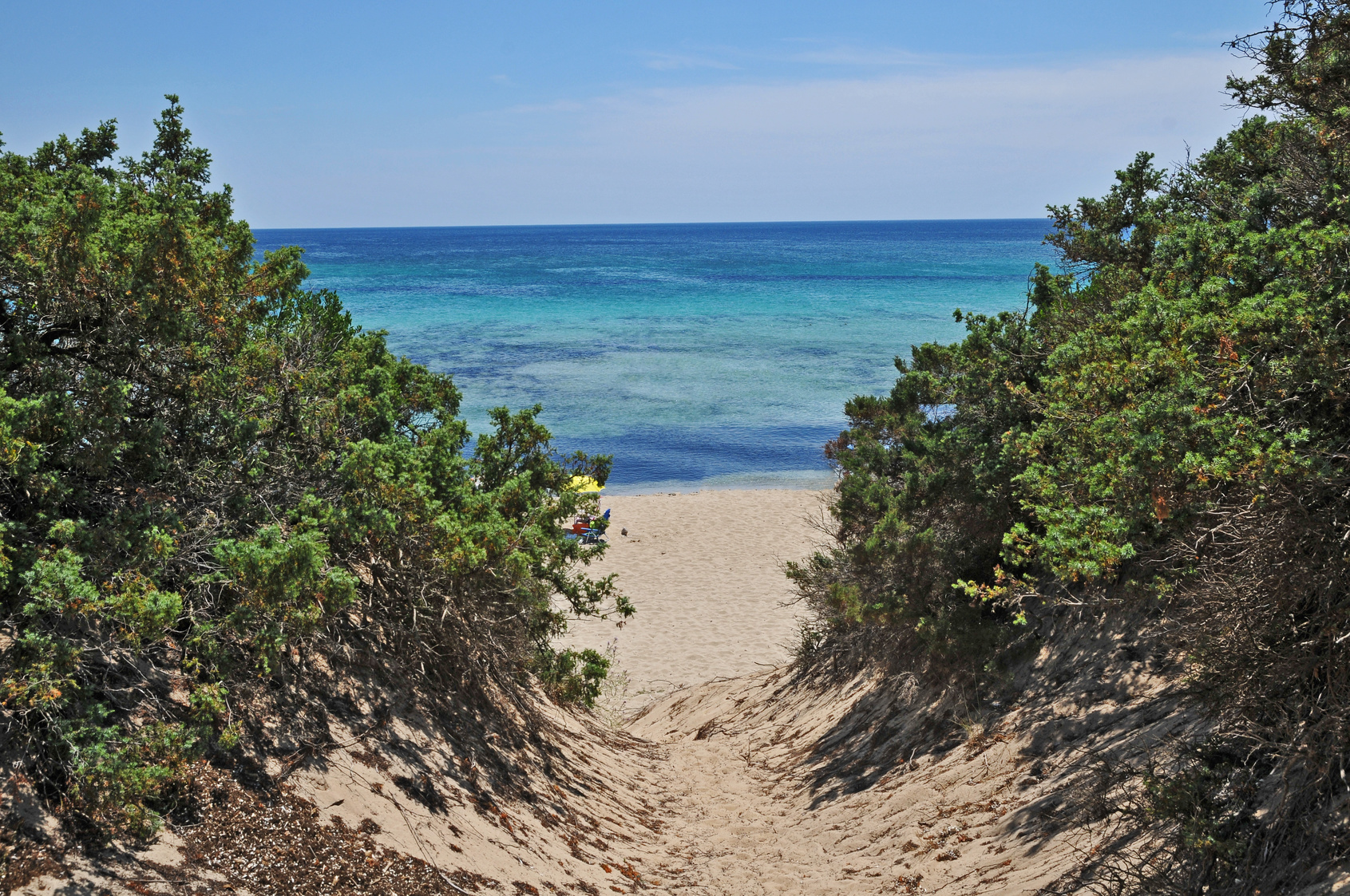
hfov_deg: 53.2
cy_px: 448
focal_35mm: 36
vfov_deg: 36.8
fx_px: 1348
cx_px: 675
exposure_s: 1/400
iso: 200
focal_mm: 24
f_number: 10
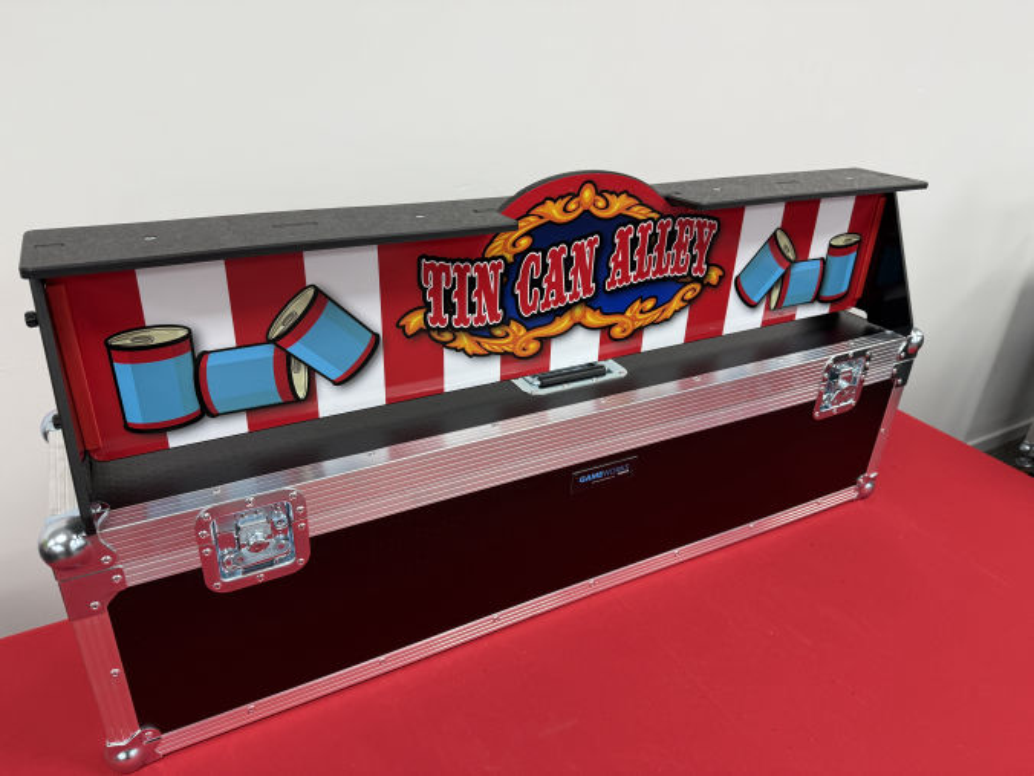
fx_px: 717
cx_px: 517
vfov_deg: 56.8
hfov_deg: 71.6
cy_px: 388
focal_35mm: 24
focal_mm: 6.76
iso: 125
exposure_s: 1/100
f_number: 1.78
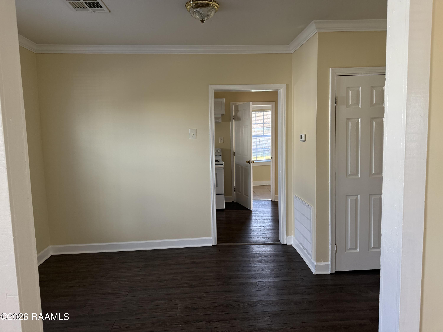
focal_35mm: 24
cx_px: 222
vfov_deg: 56.8
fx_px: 307
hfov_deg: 71.6
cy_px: 166
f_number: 1.78
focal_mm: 6.76
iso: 200
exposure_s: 1/157
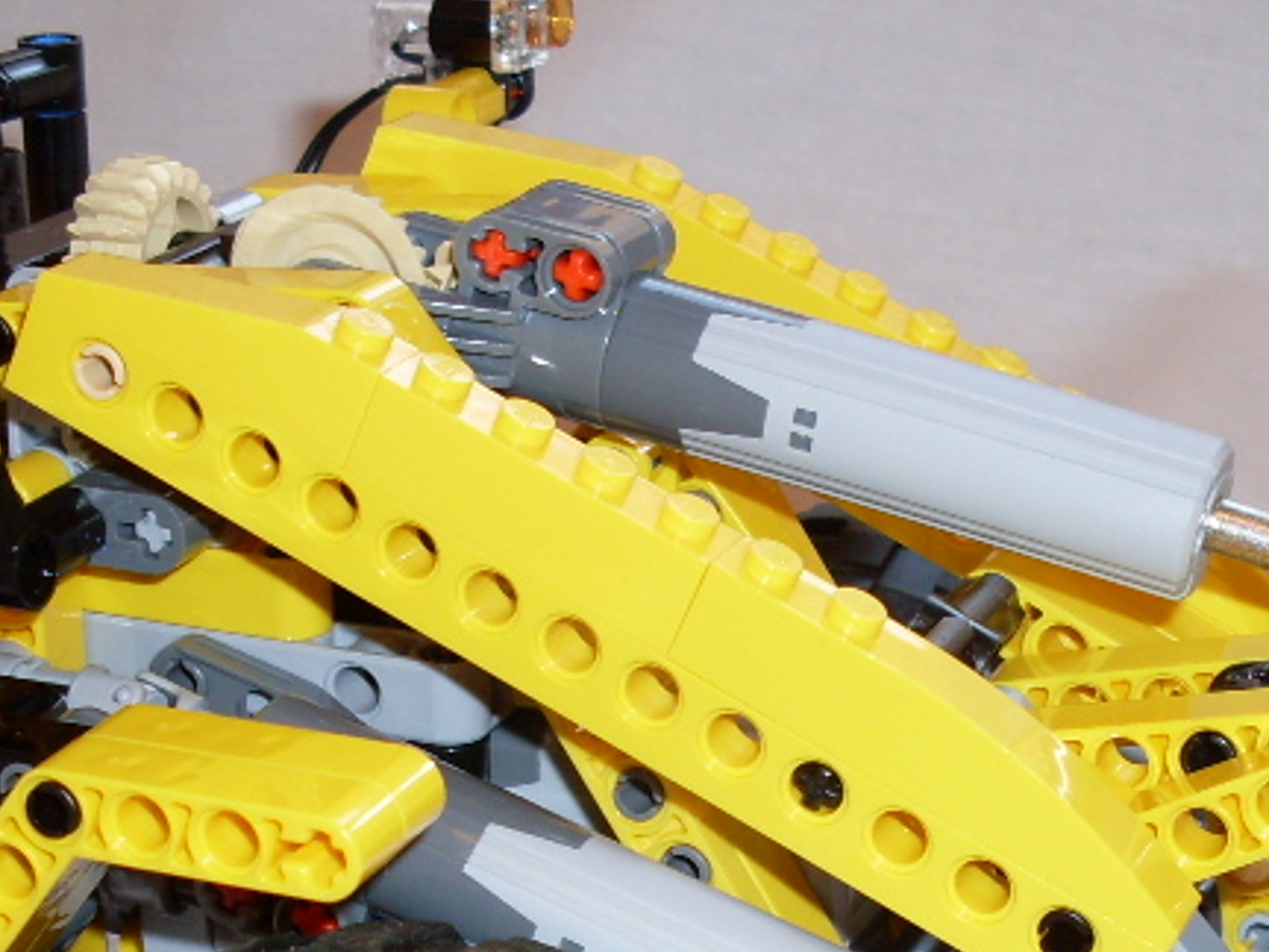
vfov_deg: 15.9
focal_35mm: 90
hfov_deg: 21.7
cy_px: 1072
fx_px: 3299
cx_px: 799
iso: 100
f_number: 2.8
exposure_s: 1/45
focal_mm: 6.3
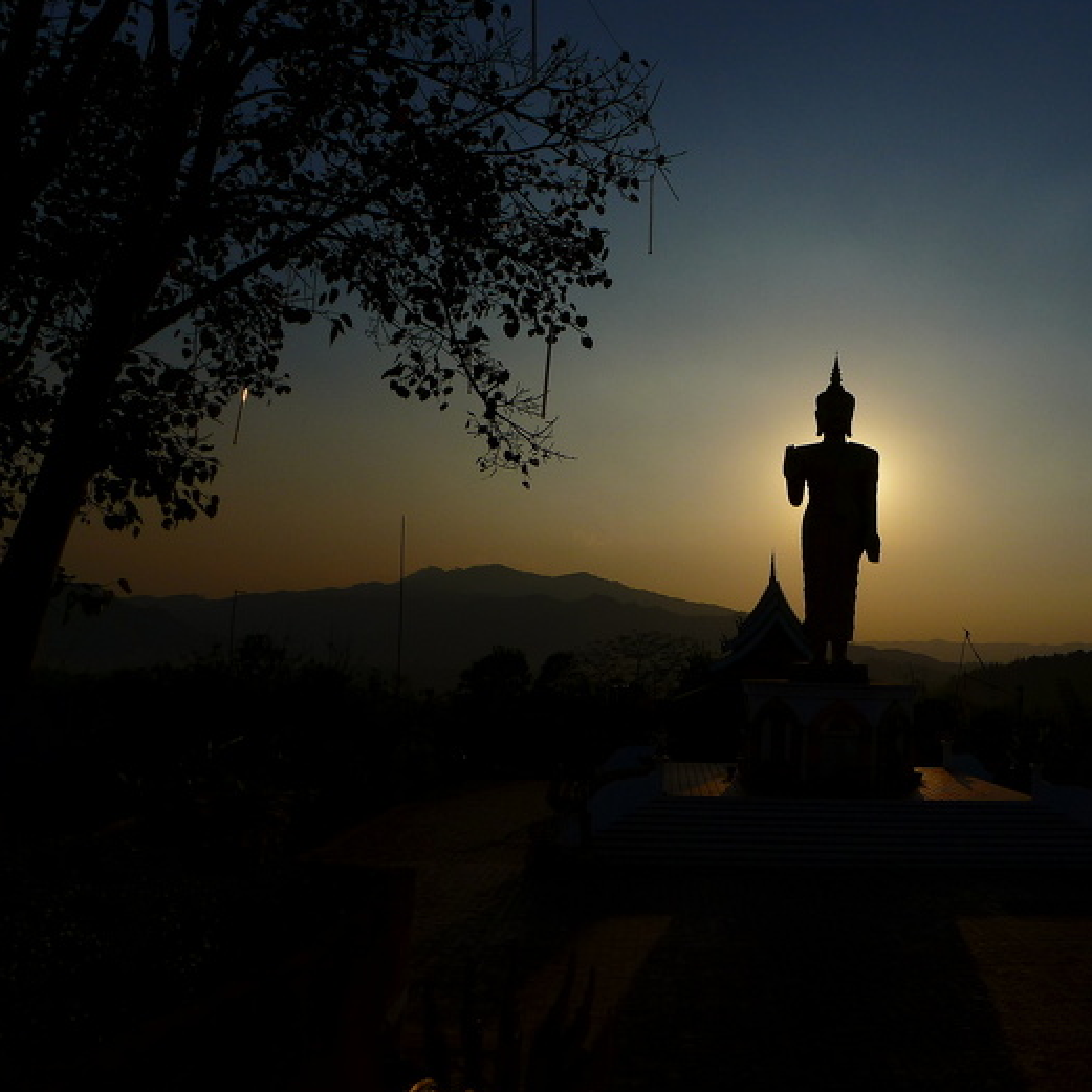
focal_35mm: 31
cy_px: 545
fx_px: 1106
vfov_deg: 52.5
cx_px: 828
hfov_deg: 50.2
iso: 80
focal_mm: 4.7
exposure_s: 1/1600
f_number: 2.8
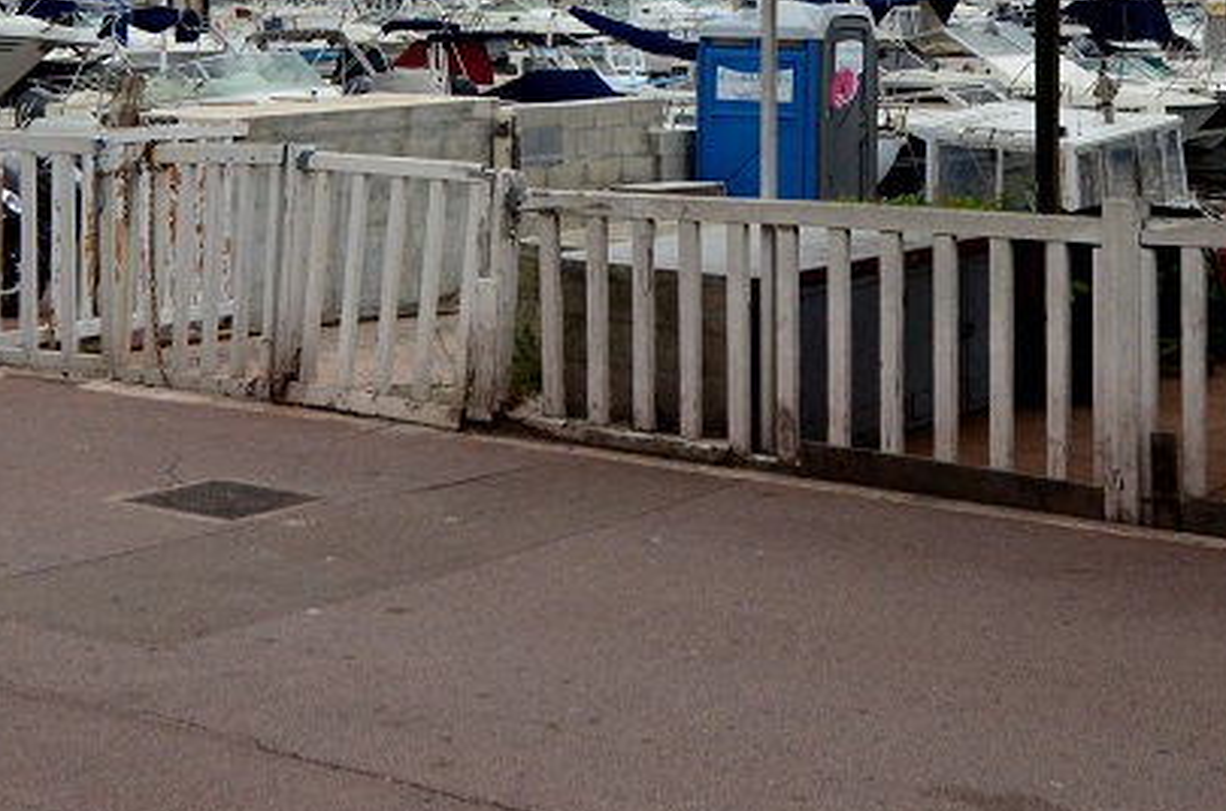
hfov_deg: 27.3
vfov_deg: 17.6
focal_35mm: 74
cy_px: -132
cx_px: 459
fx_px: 2514
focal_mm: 20
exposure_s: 1/8000
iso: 1100
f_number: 4.5
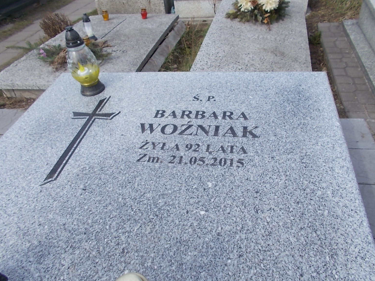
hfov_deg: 65.3
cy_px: 144
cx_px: 193
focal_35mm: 27
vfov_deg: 51.4
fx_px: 293
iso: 80
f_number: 8
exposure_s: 1/100
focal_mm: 4.6
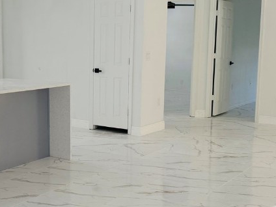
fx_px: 462
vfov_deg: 25.2
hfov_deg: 32.2
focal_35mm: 58
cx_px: 50
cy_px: 104
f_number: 1.78
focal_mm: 6.76
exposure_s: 1/232
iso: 160
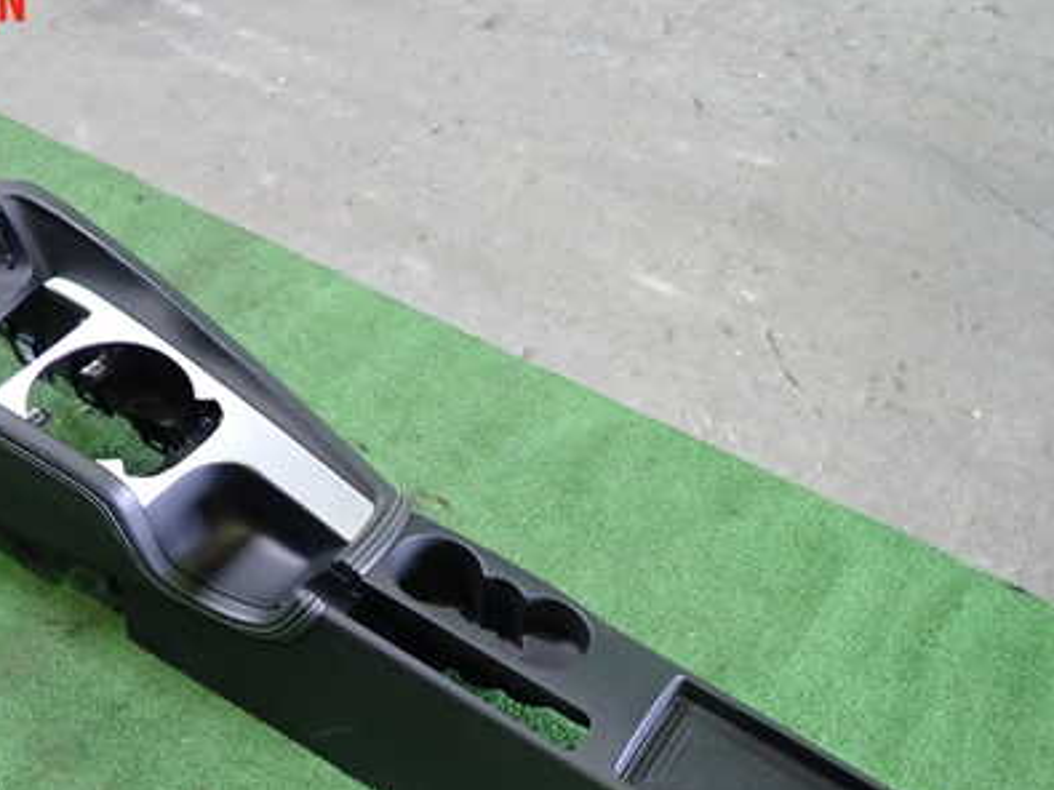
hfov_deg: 48.1
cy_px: 571
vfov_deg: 37.0
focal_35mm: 38
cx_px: 342
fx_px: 1157
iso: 400
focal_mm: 4.5
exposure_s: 1/30
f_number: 2
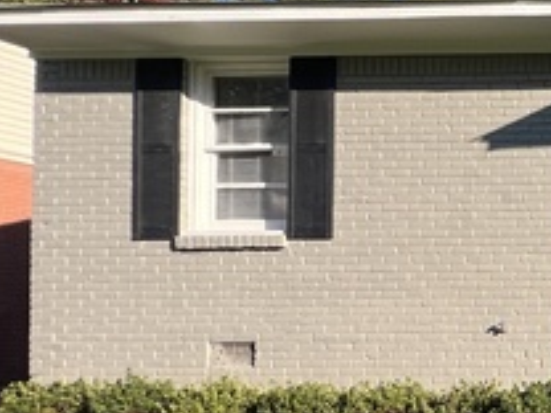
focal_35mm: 50
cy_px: 323
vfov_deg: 28.6
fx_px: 796
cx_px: 922
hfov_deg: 24.2
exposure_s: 1/552
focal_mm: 1.57
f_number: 1.8
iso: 32
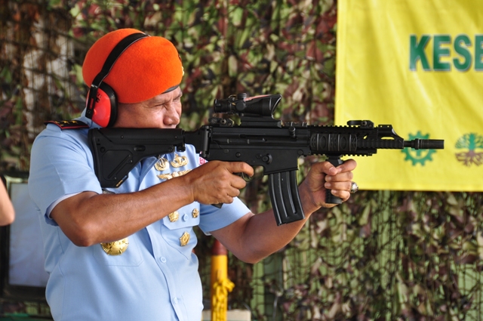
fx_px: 2412
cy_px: 160
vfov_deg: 7.6
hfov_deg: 11.4
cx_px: 242
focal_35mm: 180
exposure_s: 1/60
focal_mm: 120
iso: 250
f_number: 8
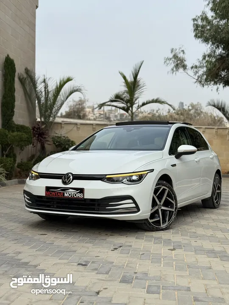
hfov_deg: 30.3
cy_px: 152
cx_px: 114
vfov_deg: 39.7
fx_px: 423
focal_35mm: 48
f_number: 1.78
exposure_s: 1/3704
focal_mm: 6.76
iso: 80
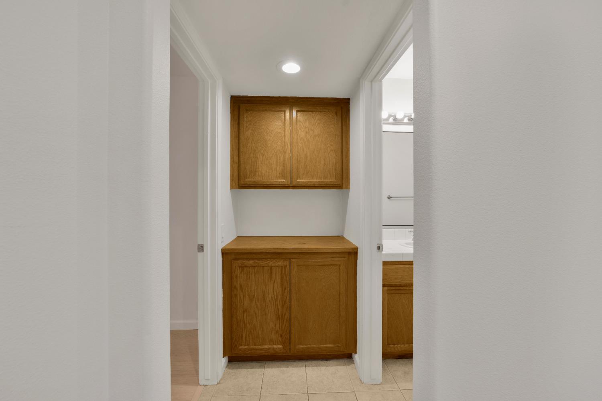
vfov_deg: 81.2
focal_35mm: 14
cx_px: 301
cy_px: 200
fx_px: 234
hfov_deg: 104.3
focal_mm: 14
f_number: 7.1
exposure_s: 1/2.5
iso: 500
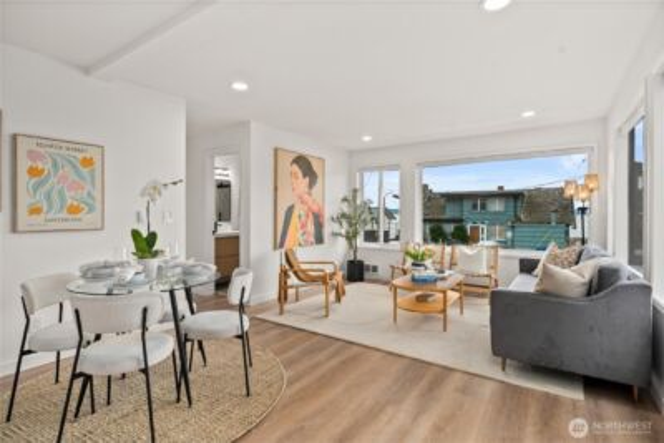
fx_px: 314
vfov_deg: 70.5
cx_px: 332
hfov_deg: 93.3
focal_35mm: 17
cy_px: 222
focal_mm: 17
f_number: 7.1
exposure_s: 1/25
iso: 1000
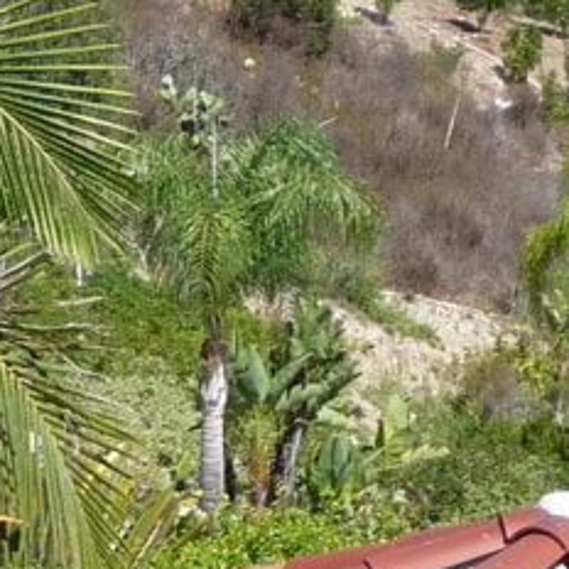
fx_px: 6806
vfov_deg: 4.7
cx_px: 227
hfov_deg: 4.8
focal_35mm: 366
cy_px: 988
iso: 100
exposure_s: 1/500
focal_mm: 12.2
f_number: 4.6
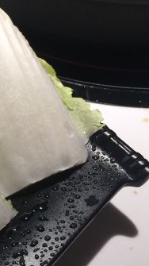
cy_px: 158
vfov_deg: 31.8
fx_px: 464
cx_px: -111
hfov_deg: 15.8
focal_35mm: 66
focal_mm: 4.15
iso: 64
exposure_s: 1/33
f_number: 2.2
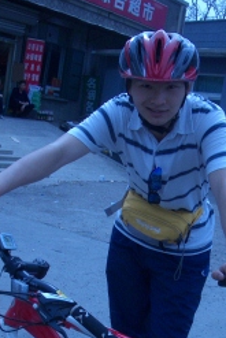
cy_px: 203
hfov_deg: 20.6
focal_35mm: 66
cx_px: 147
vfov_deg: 30.4
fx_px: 621
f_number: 4.3
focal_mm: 5.8
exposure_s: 1/500
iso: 50
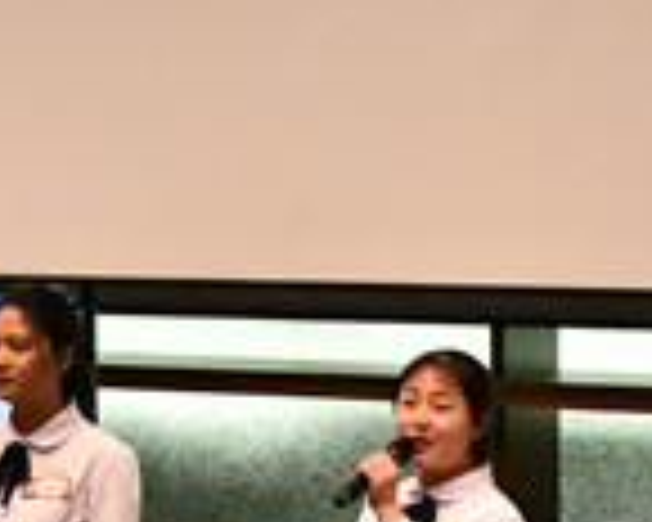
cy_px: 729
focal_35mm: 198
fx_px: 3821
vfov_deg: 7.7
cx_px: 229
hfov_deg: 9.7
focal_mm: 34
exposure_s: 1/200
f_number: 5.6
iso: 10000
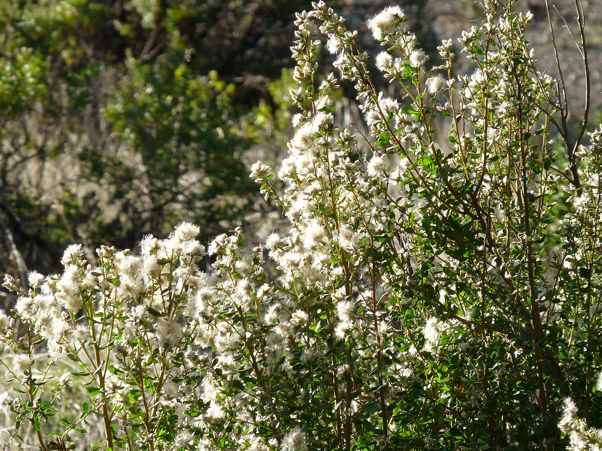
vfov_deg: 3.7
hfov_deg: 4.9
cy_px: 263
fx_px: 7043
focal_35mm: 405
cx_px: 393
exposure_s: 1/250
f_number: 4.5
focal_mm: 46.2
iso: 100
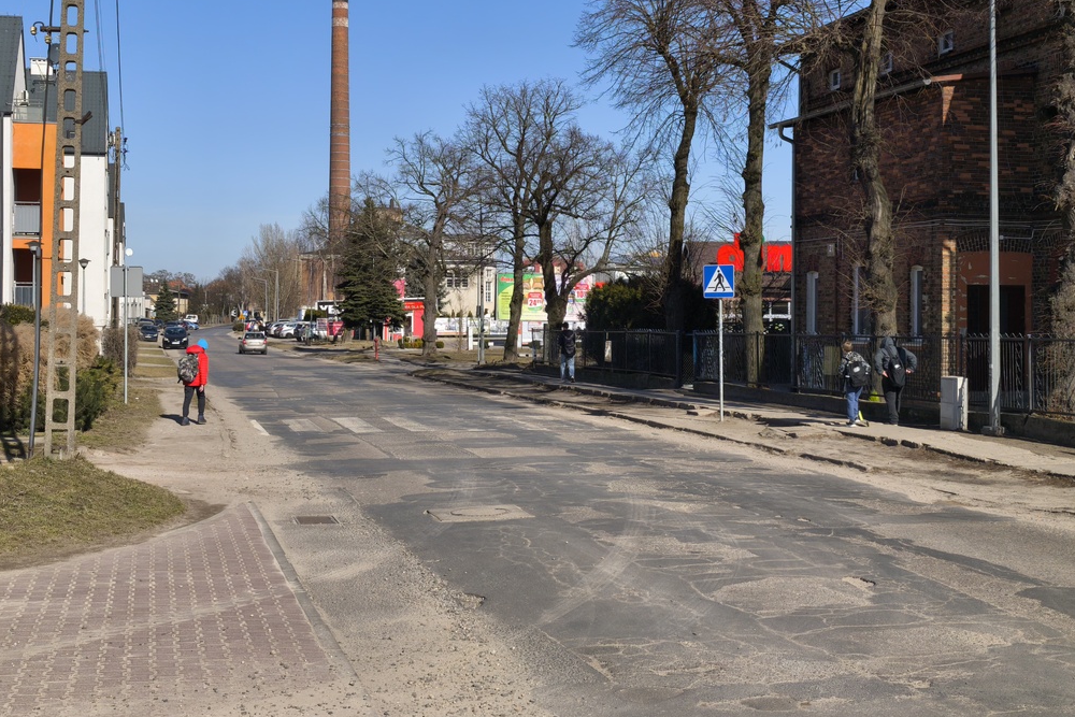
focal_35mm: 49
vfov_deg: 27.5
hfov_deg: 40.3
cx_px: 529
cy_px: 315
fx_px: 1463
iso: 50
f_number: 1.6
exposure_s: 1/2663
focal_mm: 6.57
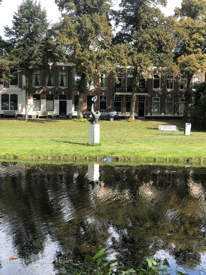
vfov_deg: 33.8
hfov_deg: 25.7
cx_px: 103
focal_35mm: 57
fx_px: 452
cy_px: 138
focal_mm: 6.6
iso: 20
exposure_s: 1/180
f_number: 2.8
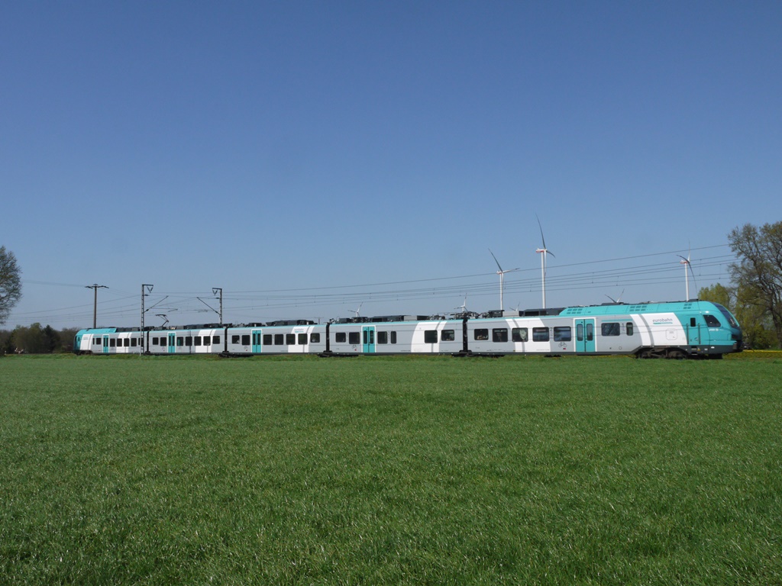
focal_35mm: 34
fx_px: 768
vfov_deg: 41.8
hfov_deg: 54.0
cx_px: 391
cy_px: 293
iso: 400
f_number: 16
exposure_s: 1/500
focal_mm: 17
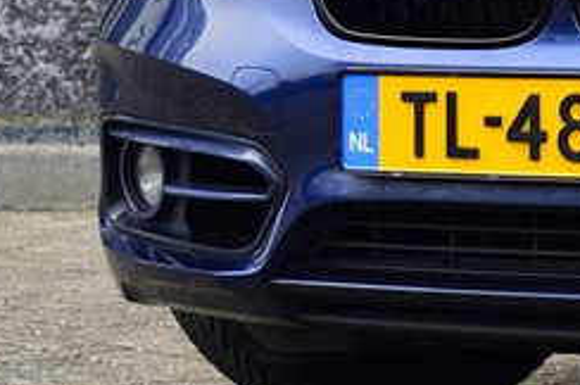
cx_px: 1032
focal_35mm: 227
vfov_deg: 6.0
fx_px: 3652
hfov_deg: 8.7
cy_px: -156
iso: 800
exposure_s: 1/40
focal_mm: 36
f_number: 4.8
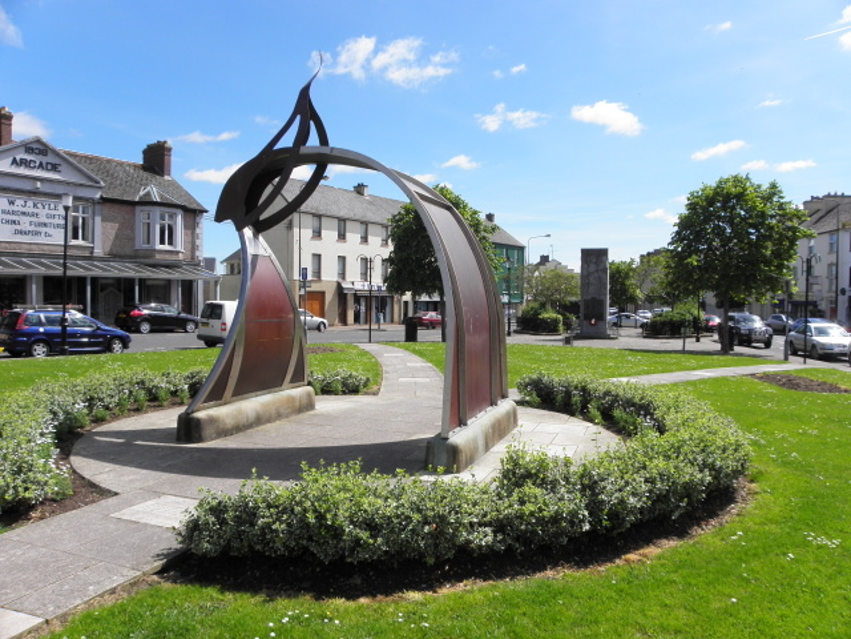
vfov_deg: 53.1
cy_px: 320
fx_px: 639
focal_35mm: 26
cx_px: 426
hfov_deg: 67.3
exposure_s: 1/320
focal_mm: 4.6
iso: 64
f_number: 5.6
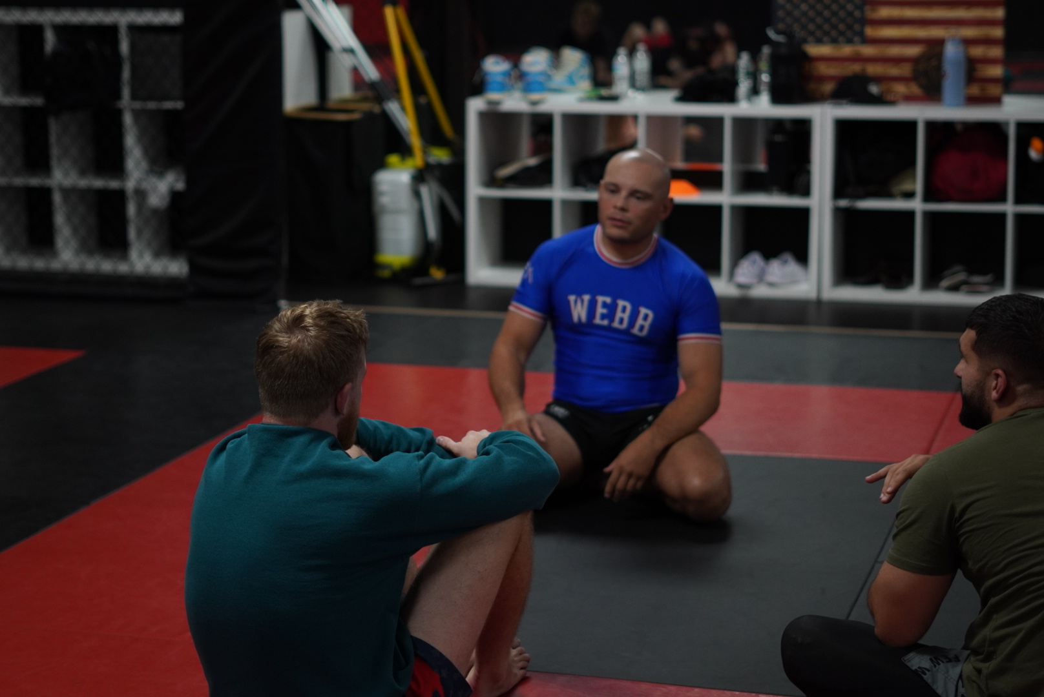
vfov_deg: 18.2
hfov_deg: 27.0
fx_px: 2176
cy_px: 348
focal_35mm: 75
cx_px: 522
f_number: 1.8
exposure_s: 1/400
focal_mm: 50
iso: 800
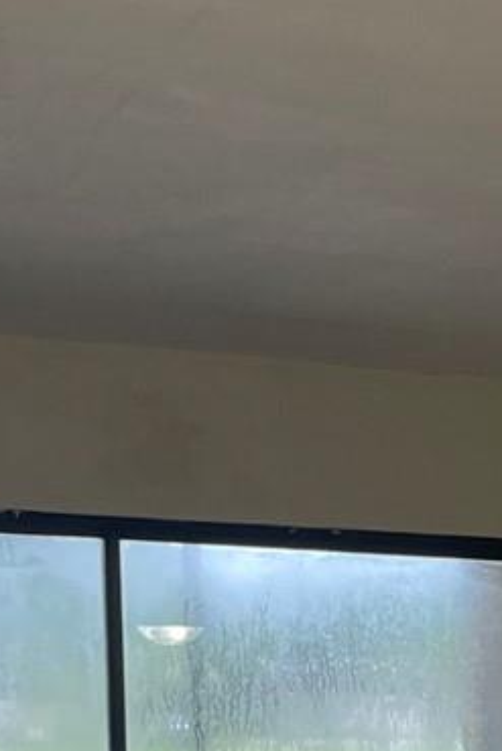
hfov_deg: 10.1
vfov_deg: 16.6
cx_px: 1236
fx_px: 2445
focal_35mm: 117
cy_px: 952
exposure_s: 1/60
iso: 80
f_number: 1.6
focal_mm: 4.2
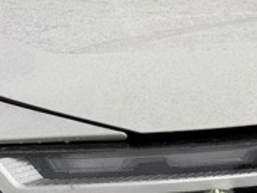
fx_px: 446
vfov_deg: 23.7
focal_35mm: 60
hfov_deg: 31.4
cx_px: 201
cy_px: 180
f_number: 1.6
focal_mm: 5.96
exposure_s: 1/486
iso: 50
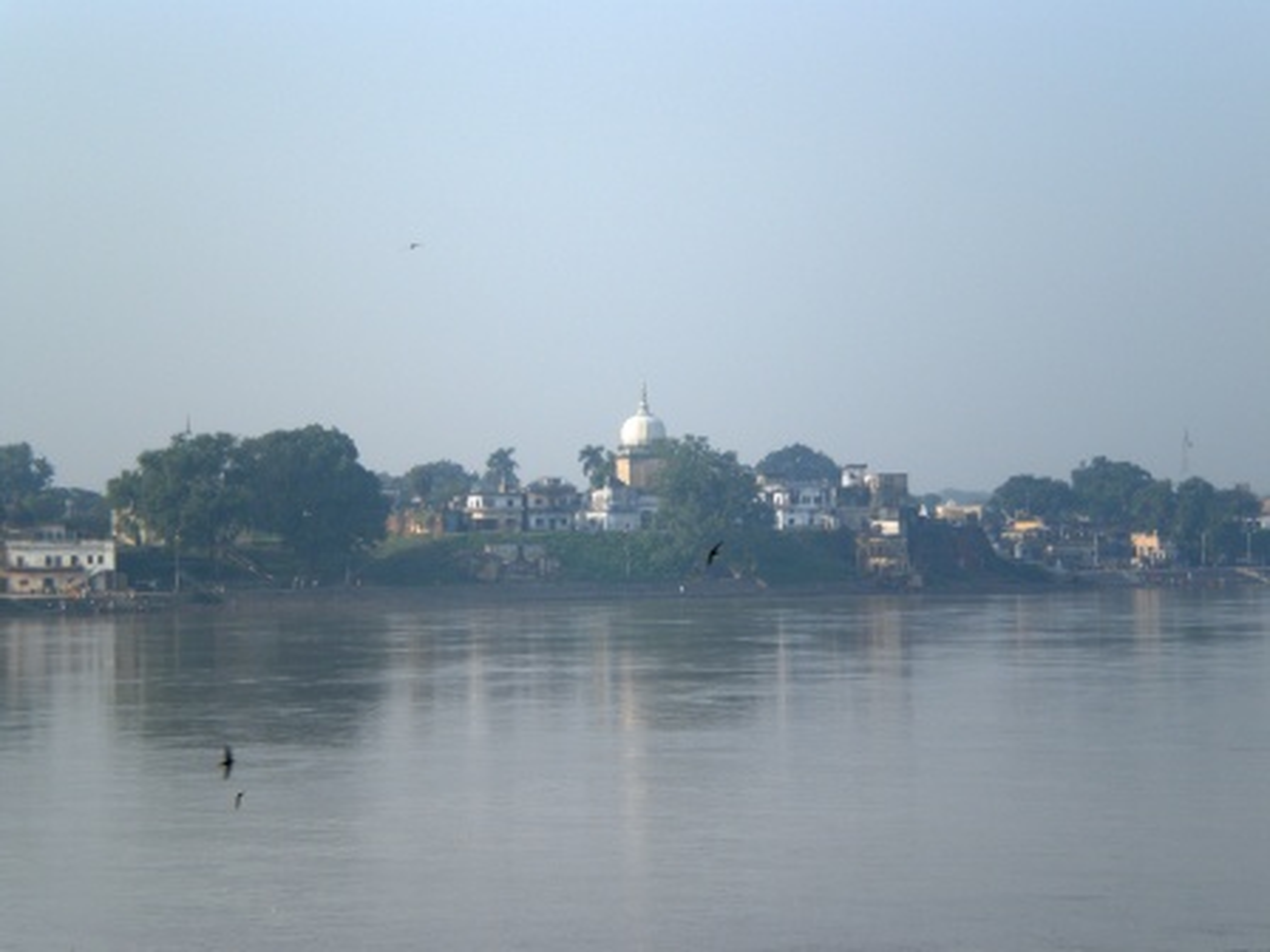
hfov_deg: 17.3
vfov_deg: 13.0
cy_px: 476
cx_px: 635
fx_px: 4182
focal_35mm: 114
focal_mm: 18.9
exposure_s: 1/165
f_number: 5.9
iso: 64
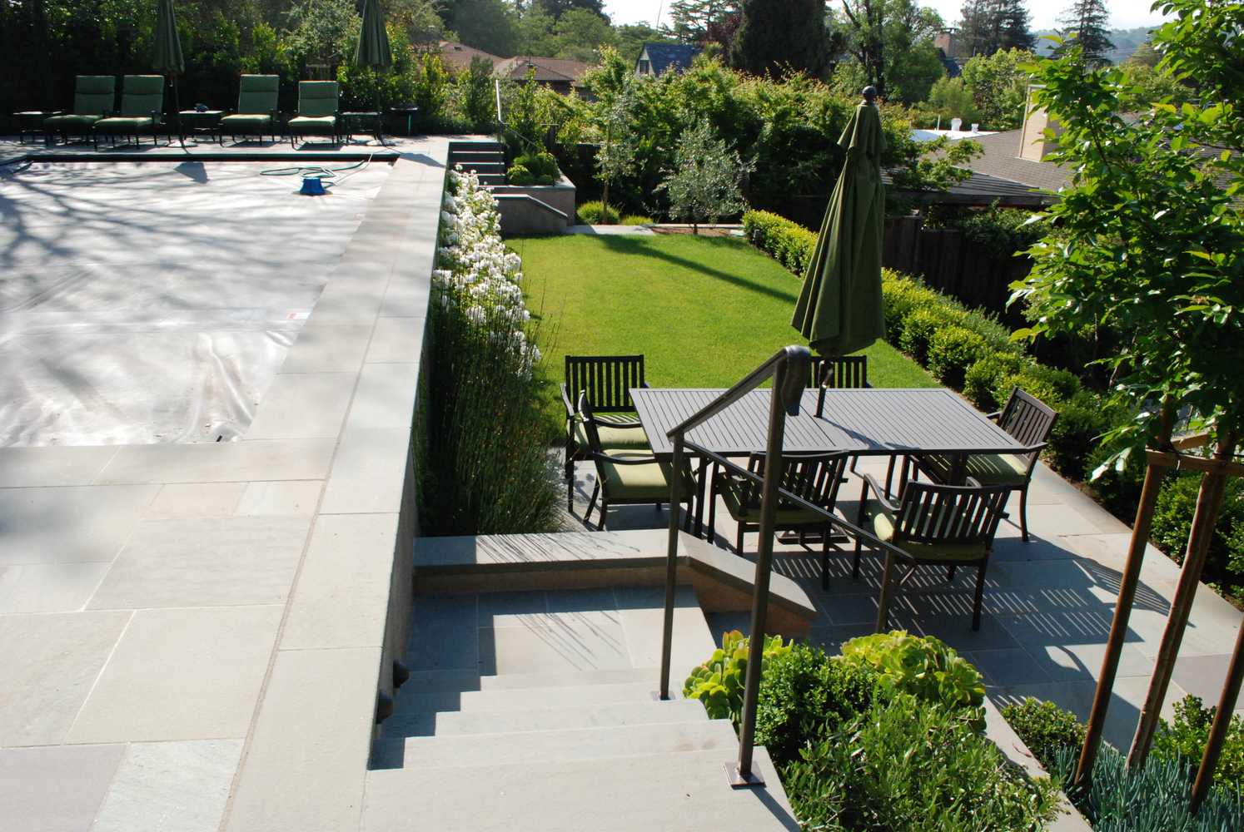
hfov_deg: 67.3
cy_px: 416
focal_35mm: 27
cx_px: 622
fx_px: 934
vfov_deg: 48.0
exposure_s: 1/500
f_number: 11
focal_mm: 18
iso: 800
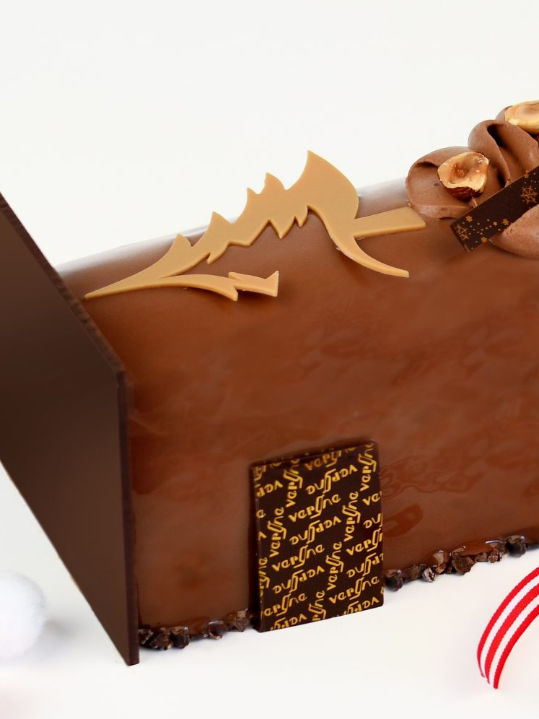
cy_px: 393
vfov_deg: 11.1
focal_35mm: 178
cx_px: 400
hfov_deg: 8.3
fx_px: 3695
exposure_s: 1/100
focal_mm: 48
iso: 250
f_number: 4.2
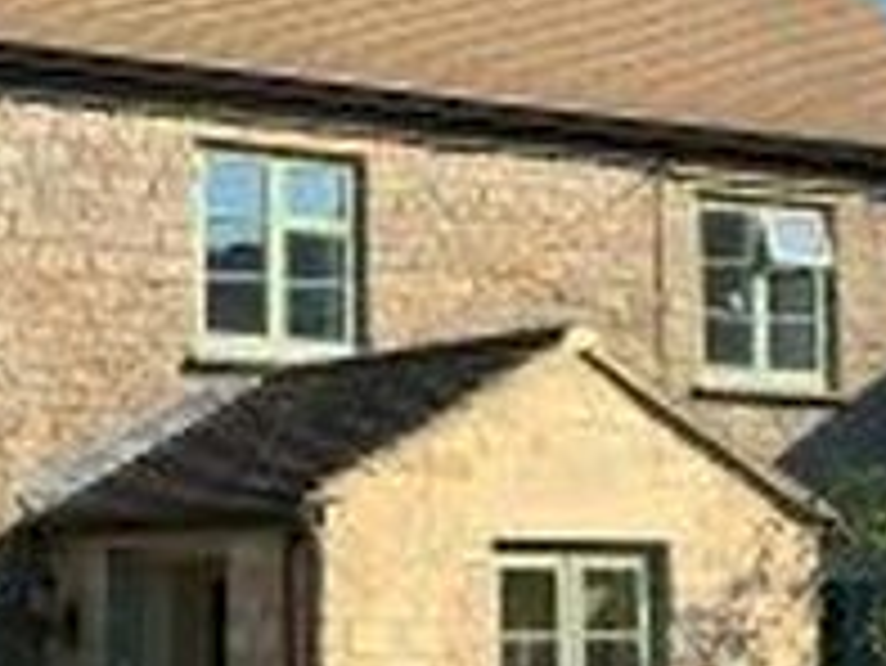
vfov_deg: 14.4
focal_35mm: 103
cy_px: 434
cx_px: -40
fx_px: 2638
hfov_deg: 18.5
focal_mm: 4.15
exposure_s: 1/962
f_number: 2.2
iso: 25
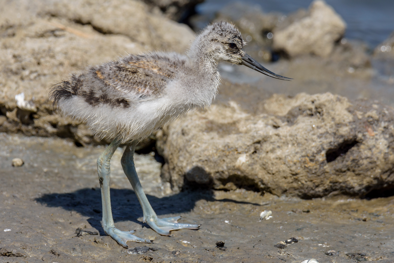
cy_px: 132
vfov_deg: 1.5
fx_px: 9849
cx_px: 197
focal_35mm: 900
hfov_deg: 2.3
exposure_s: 1/800
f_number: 8
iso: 160
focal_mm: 600
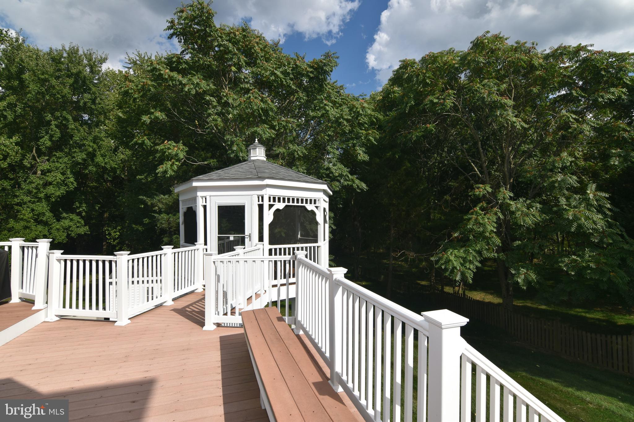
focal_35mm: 16
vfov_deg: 72.0
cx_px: 317
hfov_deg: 95.0
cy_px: 211
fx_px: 291
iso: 100
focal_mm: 11
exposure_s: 1/200
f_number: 11
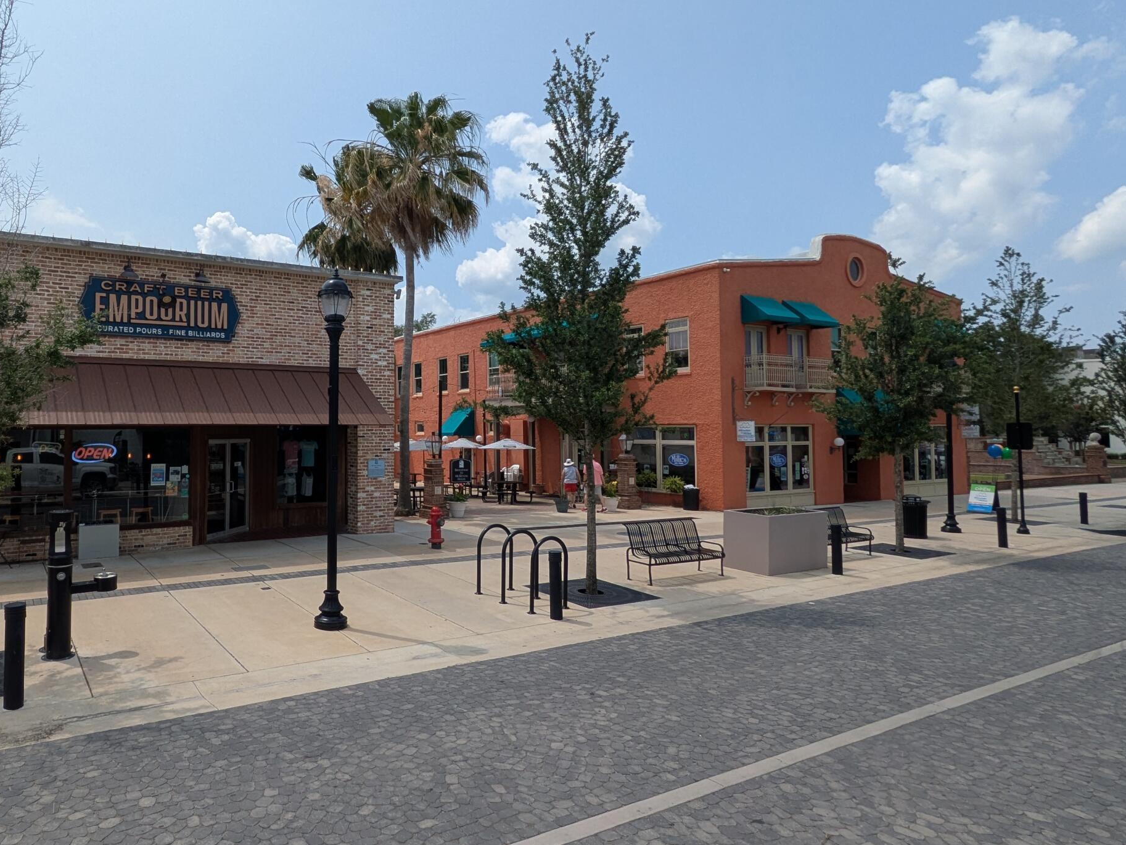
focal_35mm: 23
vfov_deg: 58.9
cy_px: 398
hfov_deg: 72.0
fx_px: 748
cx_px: 388
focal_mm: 1.83
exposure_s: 1/2404
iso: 51
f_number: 2.2
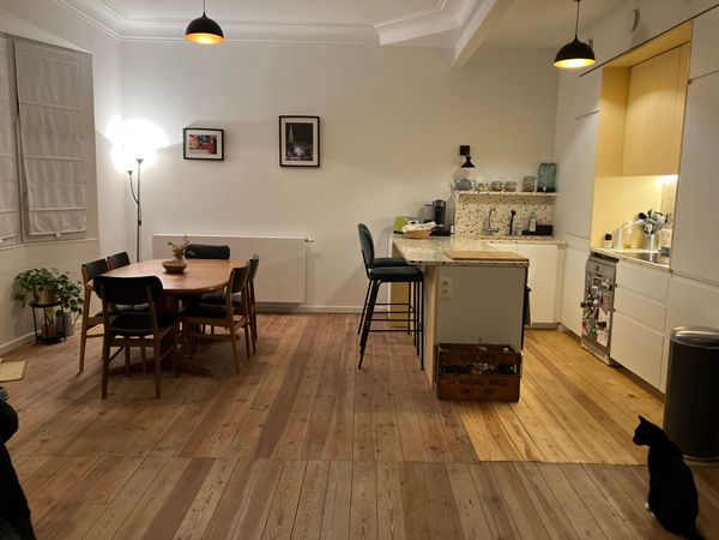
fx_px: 582
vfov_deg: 49.7
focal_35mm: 28
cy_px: 270
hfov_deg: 63.4
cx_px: 360
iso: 250
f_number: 1.8
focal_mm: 3.99
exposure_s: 1/50
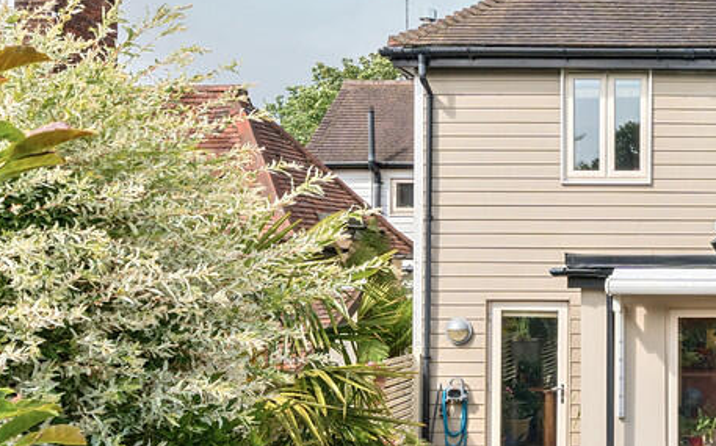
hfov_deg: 36.5
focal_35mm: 48
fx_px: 936
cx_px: 757
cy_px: 275
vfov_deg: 26.8
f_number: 8
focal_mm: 14
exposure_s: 1/320
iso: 200
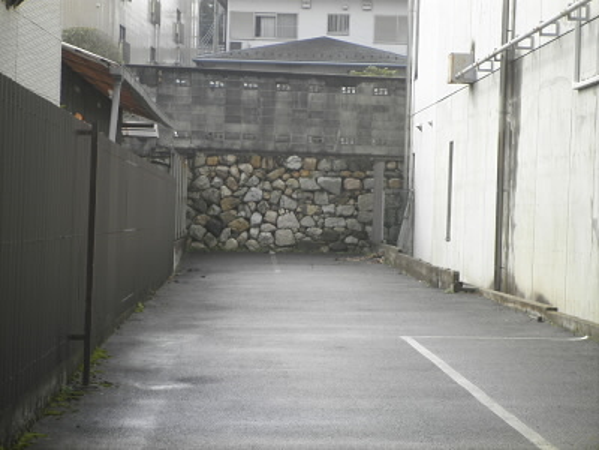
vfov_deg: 13.7
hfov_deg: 18.2
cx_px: 300
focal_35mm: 108
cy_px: 225
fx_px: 1869
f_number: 5.9
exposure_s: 1/125
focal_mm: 19.6
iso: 80
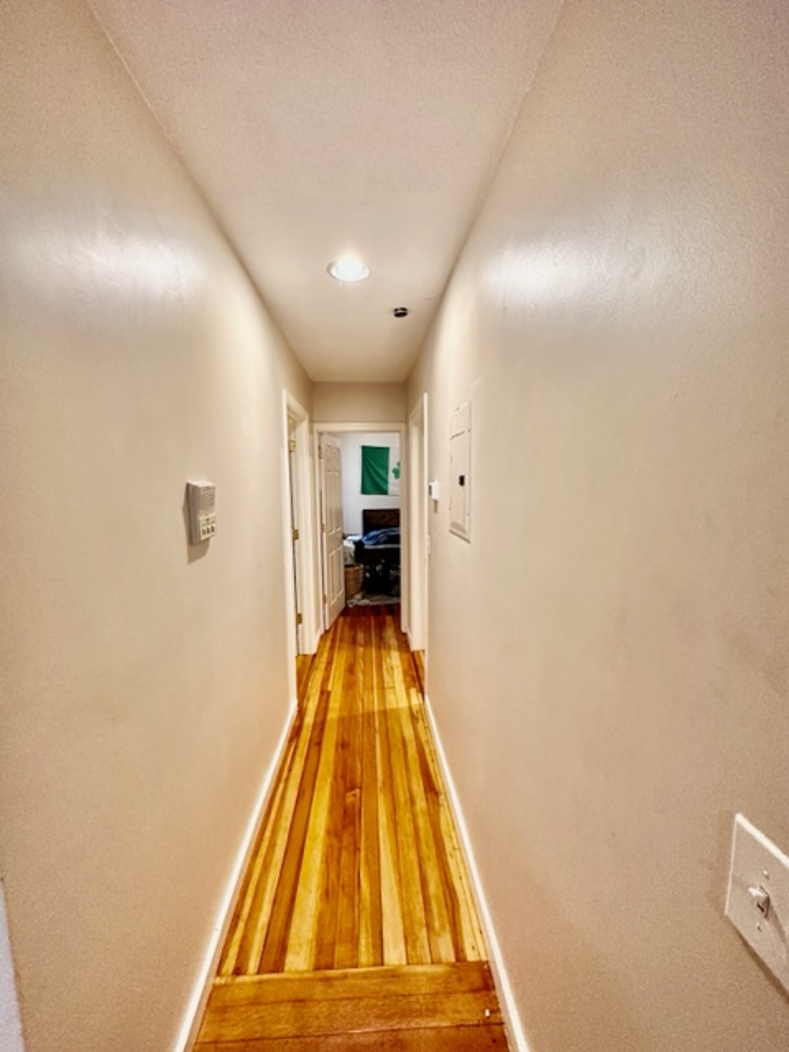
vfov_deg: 102.1
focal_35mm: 14
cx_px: 394
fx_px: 425
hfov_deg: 85.7
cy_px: 526
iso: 250
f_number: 2.2
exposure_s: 1/60
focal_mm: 2.22
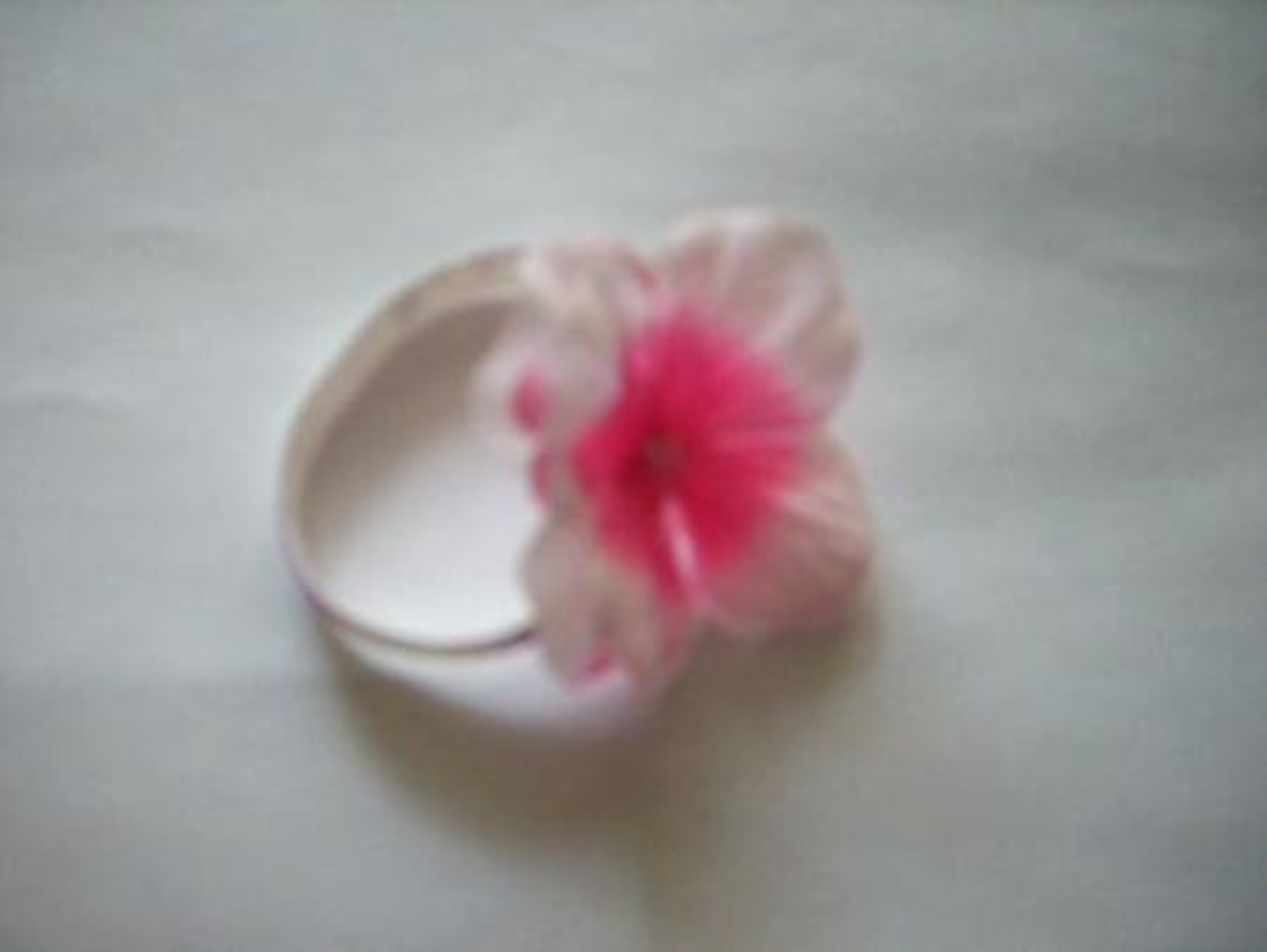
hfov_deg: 49.0
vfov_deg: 37.8
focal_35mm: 38
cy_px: 476
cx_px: 634
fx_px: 1392
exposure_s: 1/60
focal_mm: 6.2
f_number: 2.7
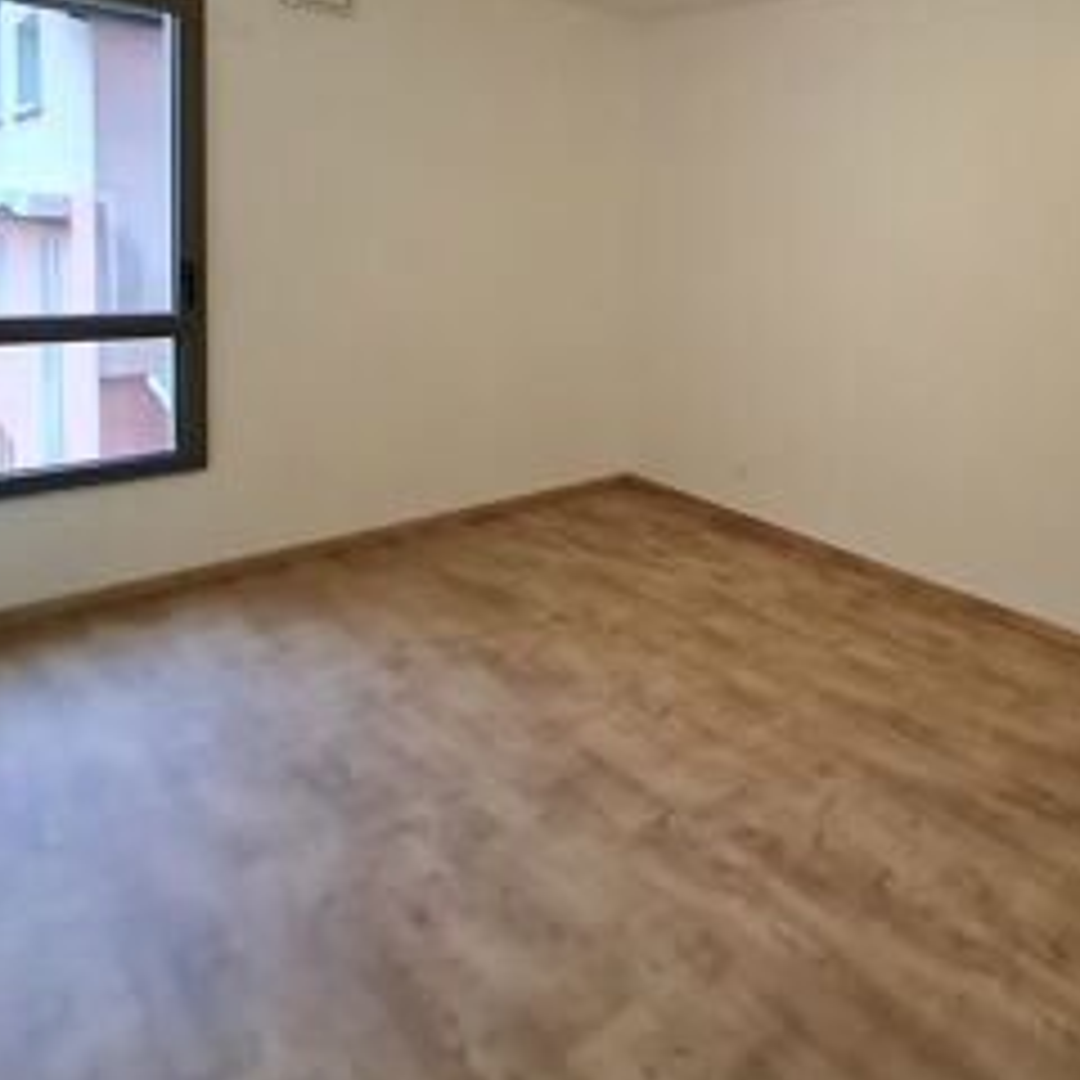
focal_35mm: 23
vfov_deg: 63.9
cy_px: 292
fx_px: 812
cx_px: 891
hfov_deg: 60.8
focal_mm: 1.74
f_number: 2.2
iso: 400
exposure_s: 1/50
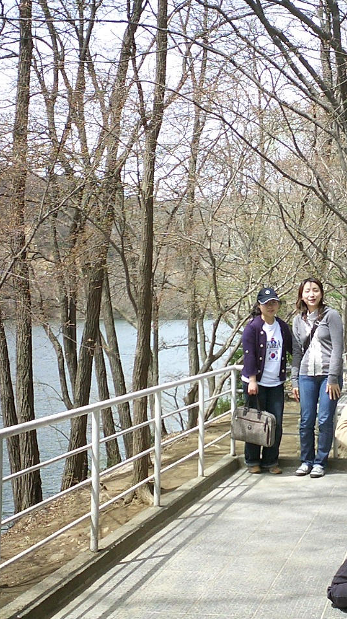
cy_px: 309
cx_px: 301
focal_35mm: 54
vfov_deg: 38.5
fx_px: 884
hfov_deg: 21.8
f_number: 3.5
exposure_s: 1/400
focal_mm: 5.6
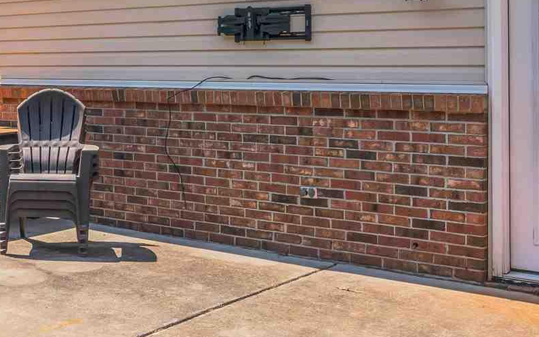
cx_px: -37
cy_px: 48
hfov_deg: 29.6
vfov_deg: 20.3
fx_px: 926
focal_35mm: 63
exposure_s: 1/500
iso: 320
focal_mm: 16
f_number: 9
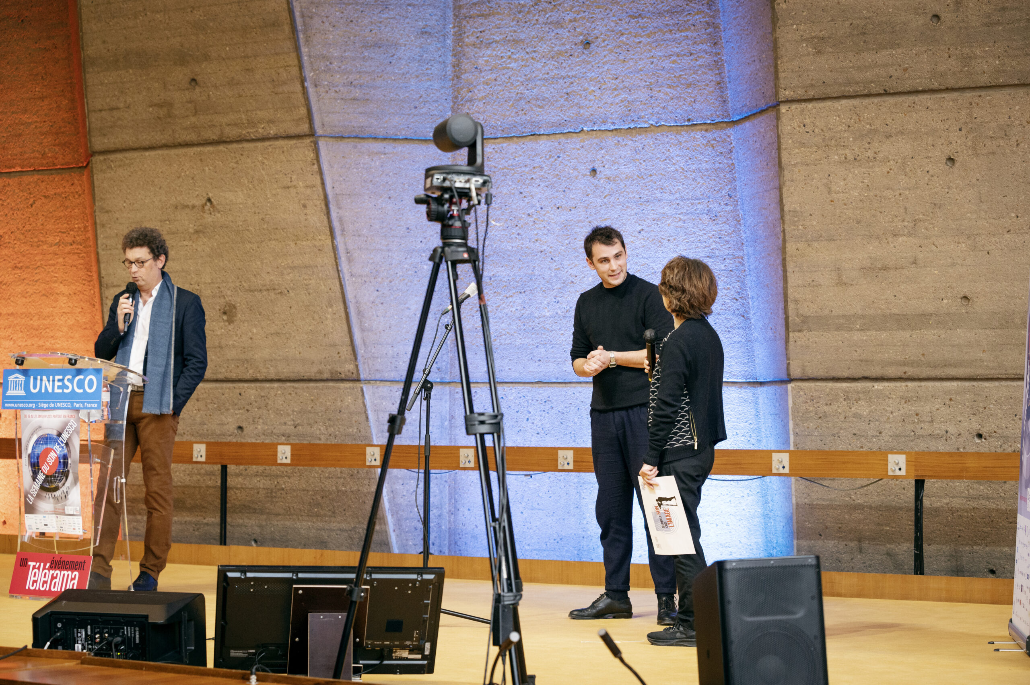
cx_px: 515
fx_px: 2287
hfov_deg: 25.4
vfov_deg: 17.0
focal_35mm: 80
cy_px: 342
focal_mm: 80
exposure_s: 1/250
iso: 3200
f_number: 4
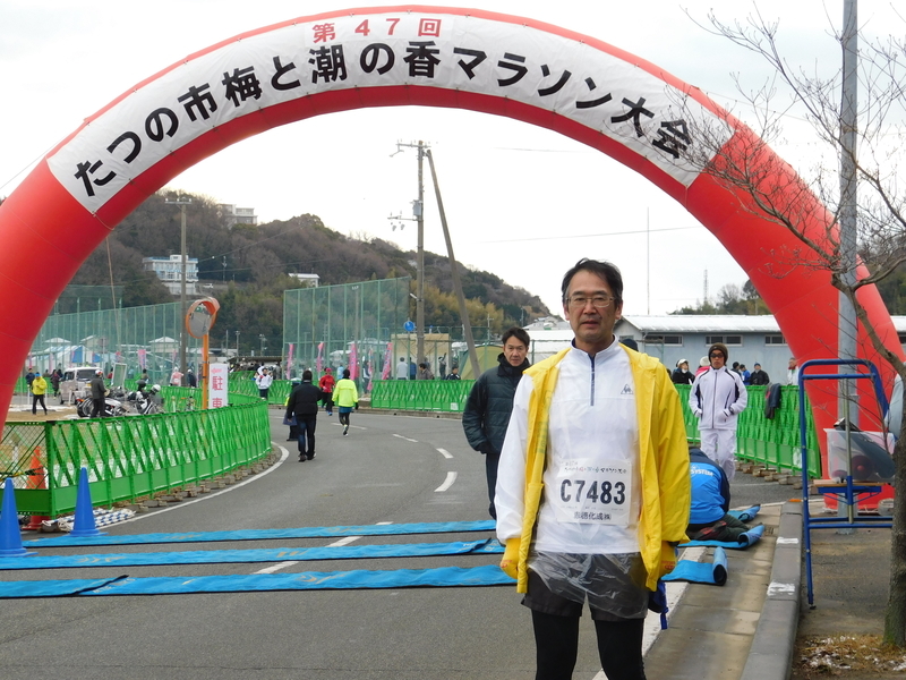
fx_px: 1858
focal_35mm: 71
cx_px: 453
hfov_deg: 27.4
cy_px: 340
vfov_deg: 20.7
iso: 125
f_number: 4.3
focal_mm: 12.6
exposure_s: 1/80
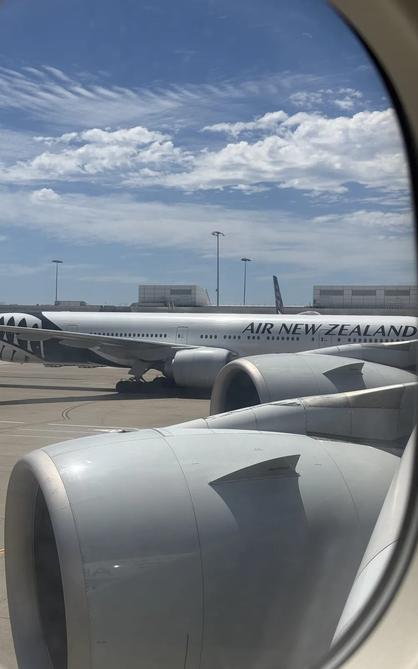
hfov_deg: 25.3
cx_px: 183
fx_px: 929
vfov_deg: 39.6
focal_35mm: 51
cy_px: 334
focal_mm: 6.76
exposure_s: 1/11364
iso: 64
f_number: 1.78
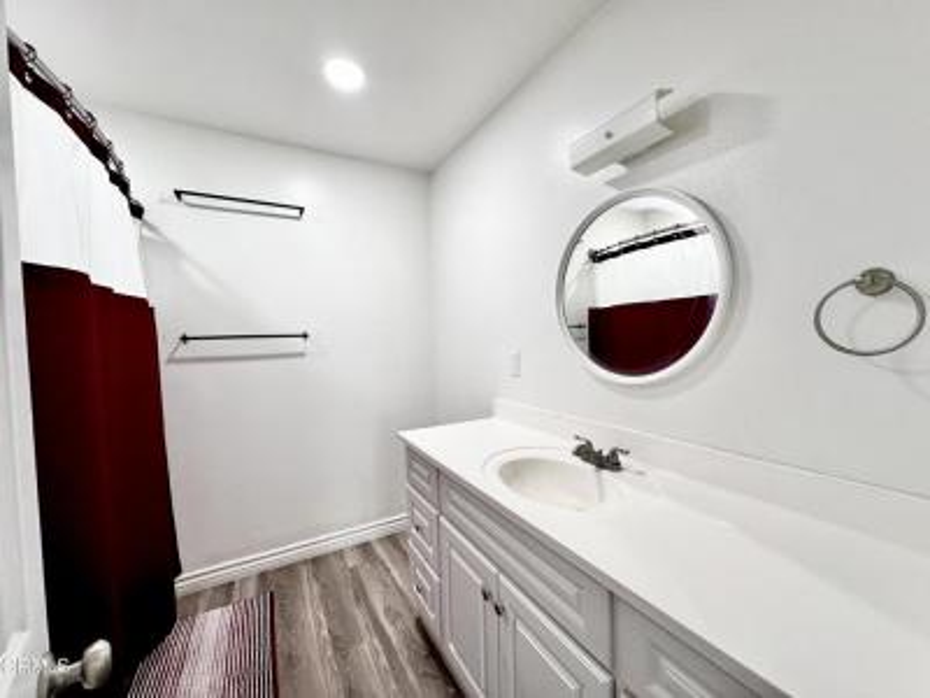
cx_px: 465
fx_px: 376
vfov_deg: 85.7
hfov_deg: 102.1
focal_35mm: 14
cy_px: 349
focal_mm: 2.22
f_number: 2.2
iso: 160
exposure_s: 1/120
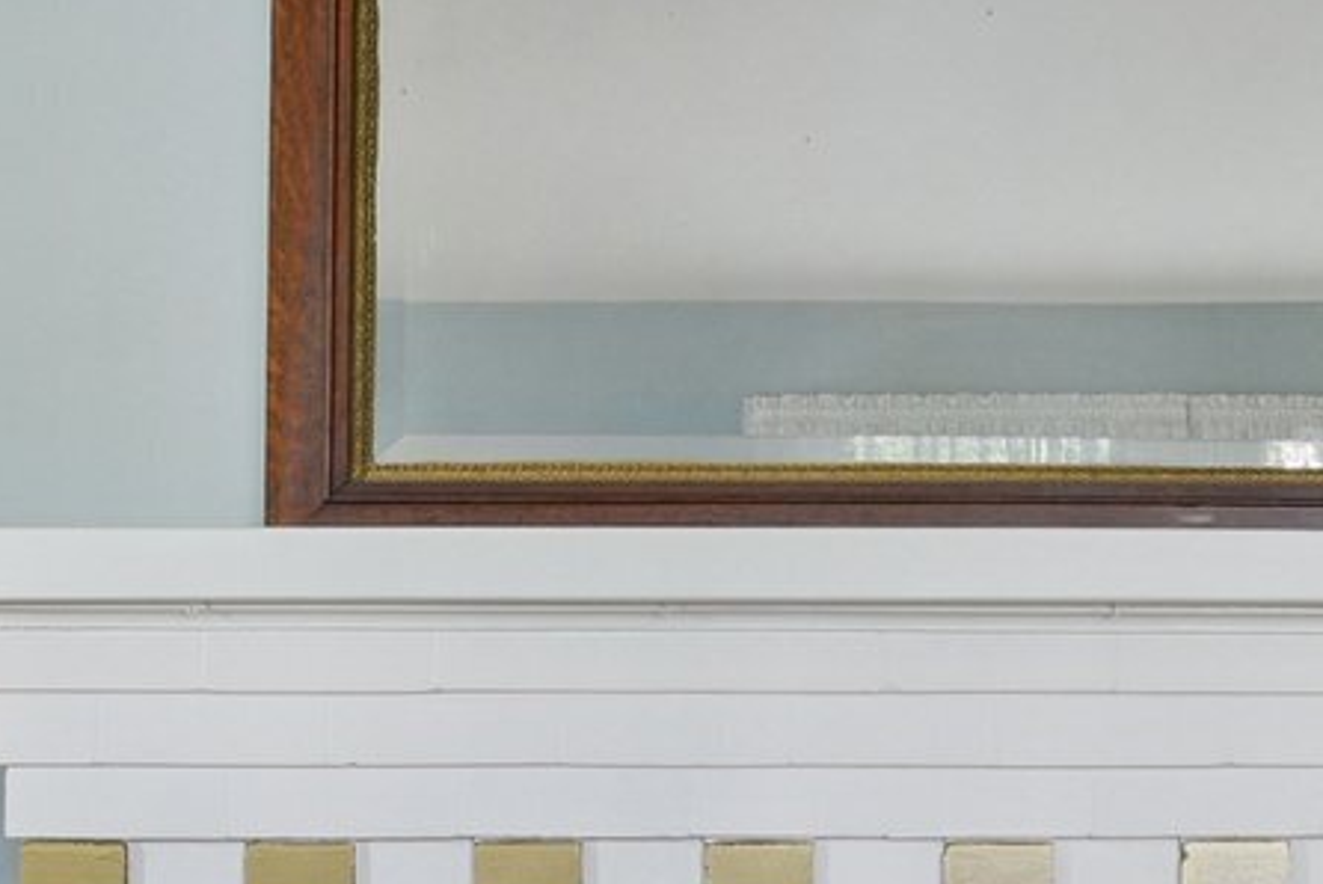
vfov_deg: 17.0
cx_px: 926
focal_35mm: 78
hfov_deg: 25.8
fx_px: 2868
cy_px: 945
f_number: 11
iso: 400
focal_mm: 17
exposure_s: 1/4
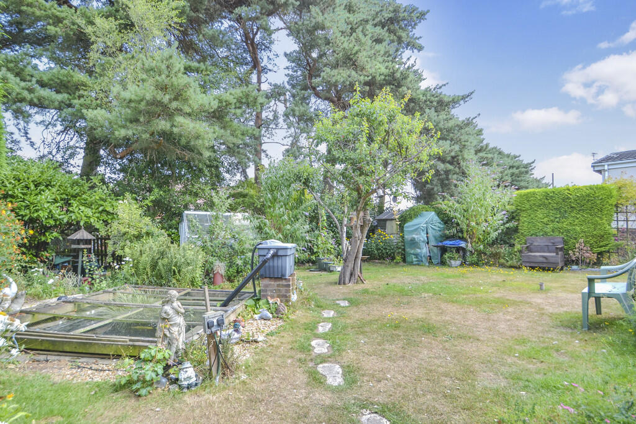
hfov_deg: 92.4
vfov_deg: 69.7
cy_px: 212
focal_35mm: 17
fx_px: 305
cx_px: 318
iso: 100
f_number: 5.6
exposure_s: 1/125
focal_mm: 11.5
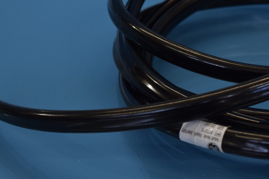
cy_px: 35
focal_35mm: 137
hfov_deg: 14.9
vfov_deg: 10.0
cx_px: 217
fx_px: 1024
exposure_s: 1/90
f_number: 5.6
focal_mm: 48
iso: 1000
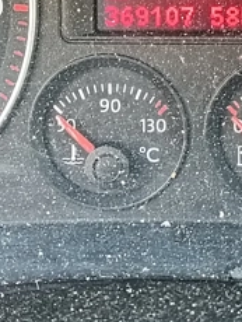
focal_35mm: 132
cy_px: 46
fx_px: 1228
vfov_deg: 14.8
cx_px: 194
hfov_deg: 11.2
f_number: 1.75
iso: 826
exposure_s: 1/25
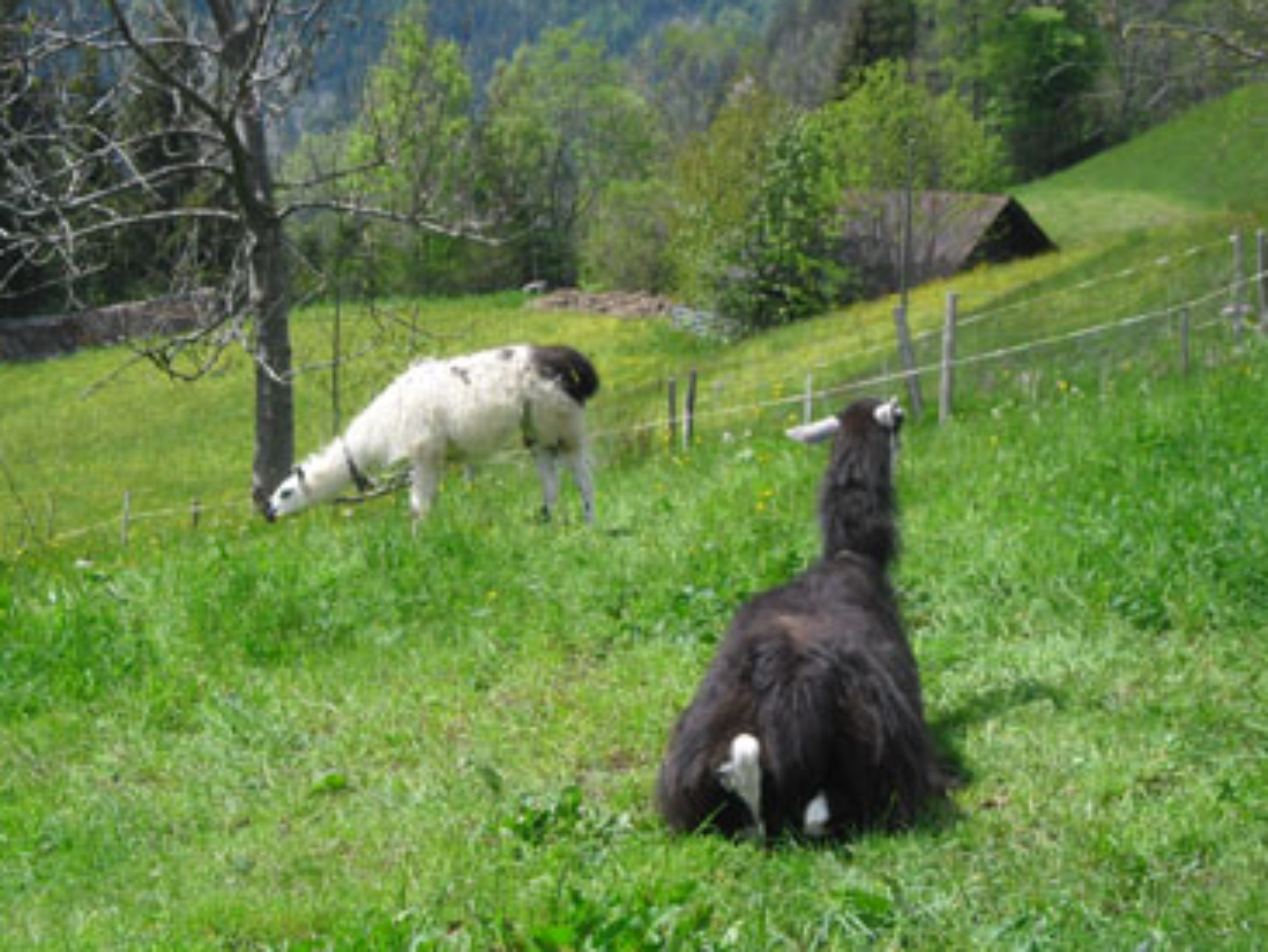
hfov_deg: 21.5
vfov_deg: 16.3
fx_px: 3336
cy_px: 440
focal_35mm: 91
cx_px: 589
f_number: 3.9
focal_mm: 13.2
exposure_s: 1/378
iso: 80
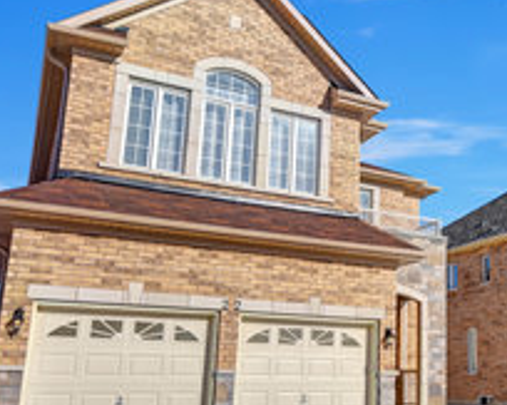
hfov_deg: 43.5
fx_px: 600
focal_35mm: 40
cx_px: 411
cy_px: 229
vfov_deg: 37.3
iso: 100
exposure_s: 1/800
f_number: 8
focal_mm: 20
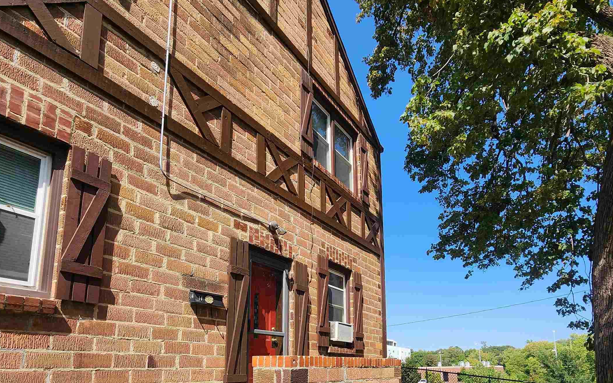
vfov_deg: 54.9
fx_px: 334
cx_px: 335
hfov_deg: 84.8
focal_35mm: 20
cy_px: 314
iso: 50
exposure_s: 1/1255
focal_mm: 2.2
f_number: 2.2
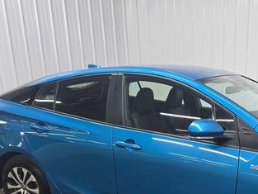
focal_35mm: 47
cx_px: 208
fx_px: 350
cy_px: 175
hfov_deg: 38.8
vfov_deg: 29.6
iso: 320
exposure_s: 1/120
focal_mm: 6.3
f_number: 1.7
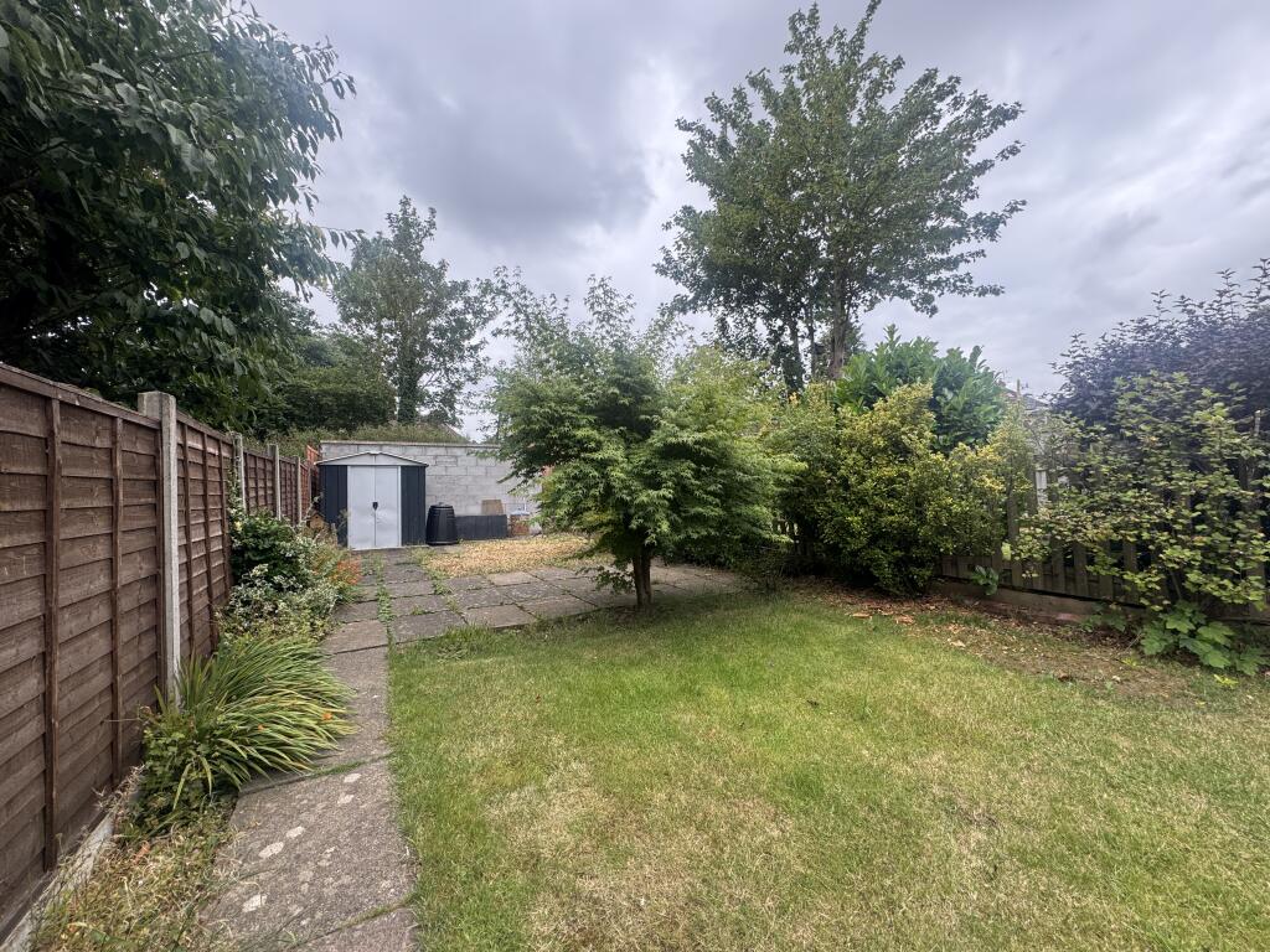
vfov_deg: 85.7
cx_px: 635
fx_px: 514
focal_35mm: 14
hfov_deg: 102.1
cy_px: 476
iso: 40
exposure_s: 1/239
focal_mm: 2.22
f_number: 2.2
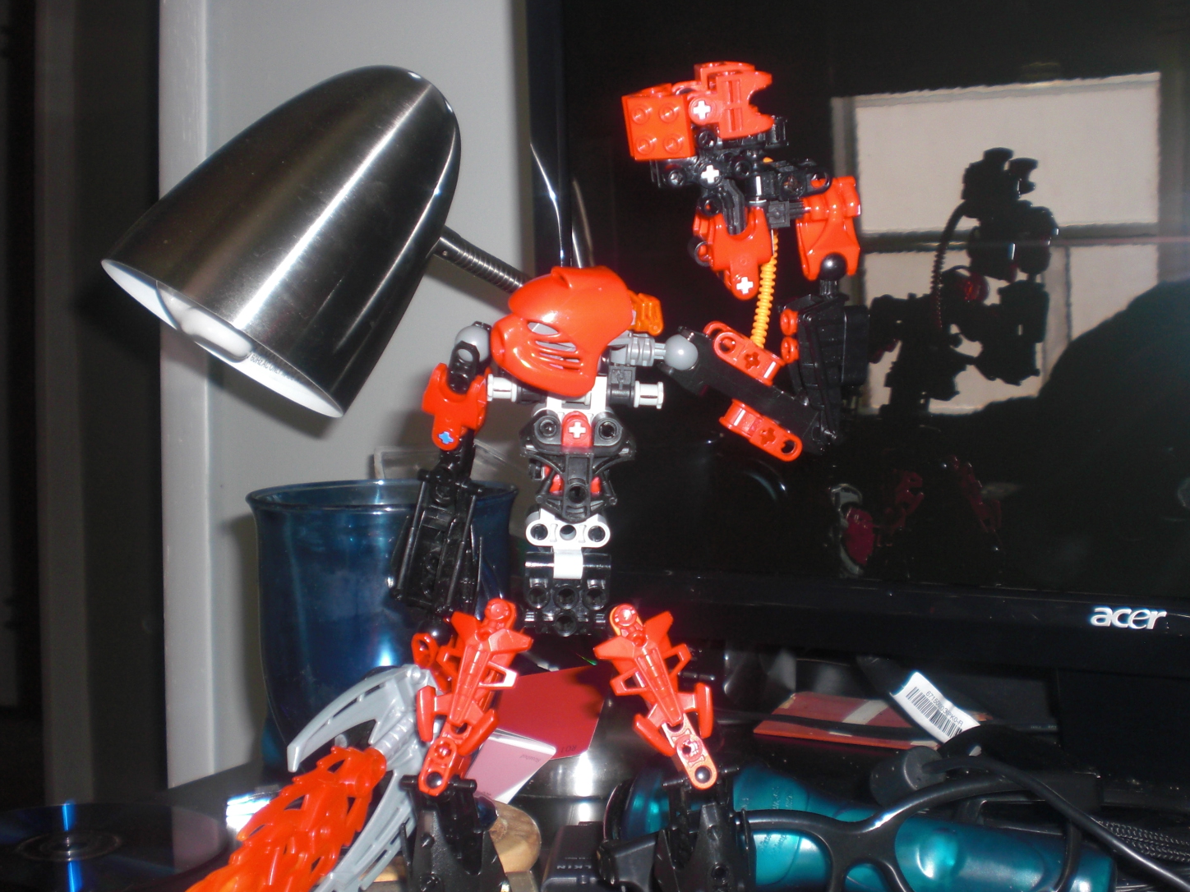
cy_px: 473
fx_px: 1444
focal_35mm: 42
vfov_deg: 34.3
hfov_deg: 44.8
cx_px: 600
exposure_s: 1/60
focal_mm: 6.3
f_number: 3.1
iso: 100
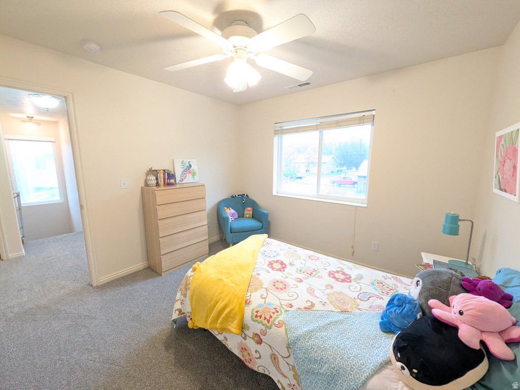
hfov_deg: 102.1
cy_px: 195
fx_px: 210
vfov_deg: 85.7
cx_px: 260
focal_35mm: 14
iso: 498
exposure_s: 1/60
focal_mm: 1.83
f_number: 2.2
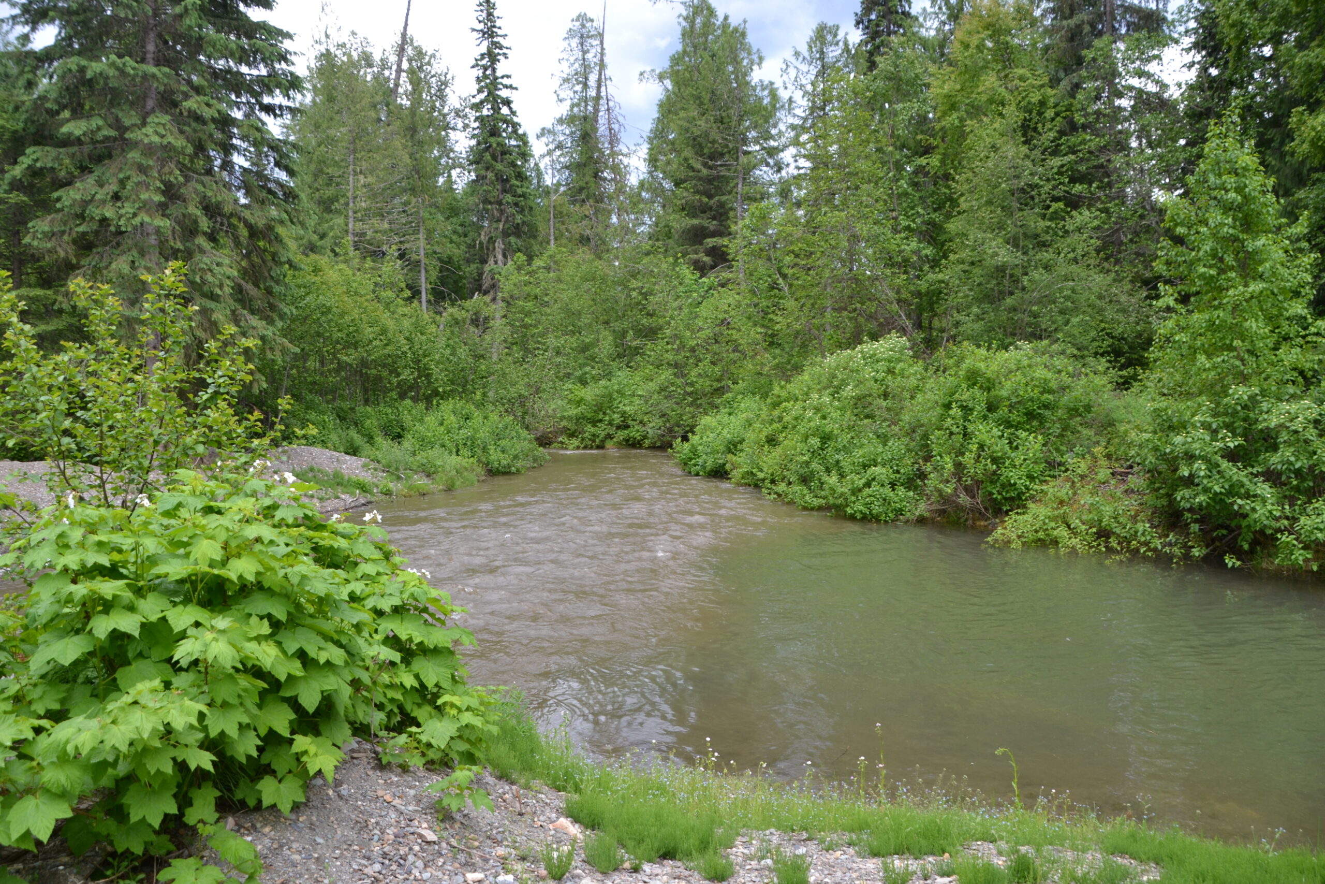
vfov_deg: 43.6
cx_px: 662
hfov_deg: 61.9
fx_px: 1104
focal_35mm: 30
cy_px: 442
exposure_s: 1/125
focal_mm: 20
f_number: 5.6
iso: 125
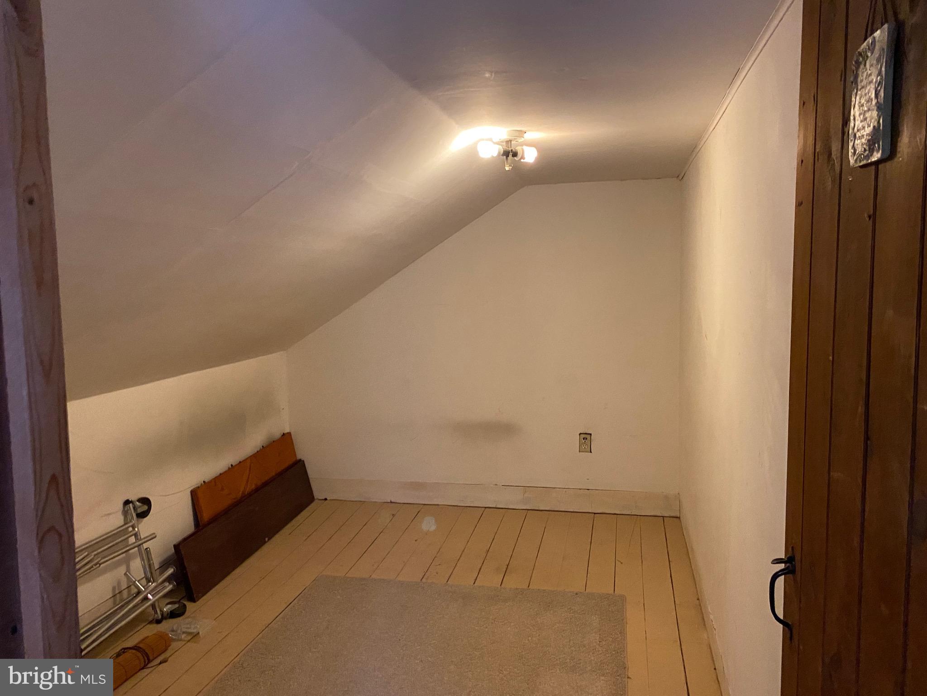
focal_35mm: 26
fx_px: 696
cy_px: 348
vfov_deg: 53.1
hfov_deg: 67.3
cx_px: 464
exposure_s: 1/40
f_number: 1.8
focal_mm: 4.25
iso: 640
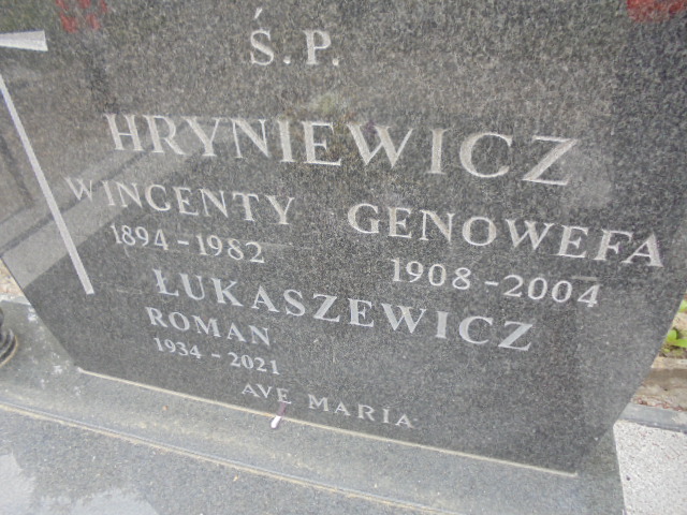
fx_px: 516
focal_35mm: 26
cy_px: 258
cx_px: 344
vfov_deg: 53.1
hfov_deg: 67.3
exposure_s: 1/80
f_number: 3.5
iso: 100
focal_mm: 4.6
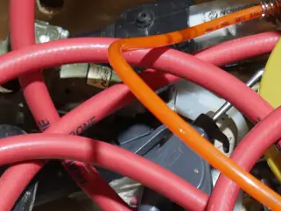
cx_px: 239
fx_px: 934
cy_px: 239
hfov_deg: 16.9
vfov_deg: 12.6
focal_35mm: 115
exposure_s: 1/60
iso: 400
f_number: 4
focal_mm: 18
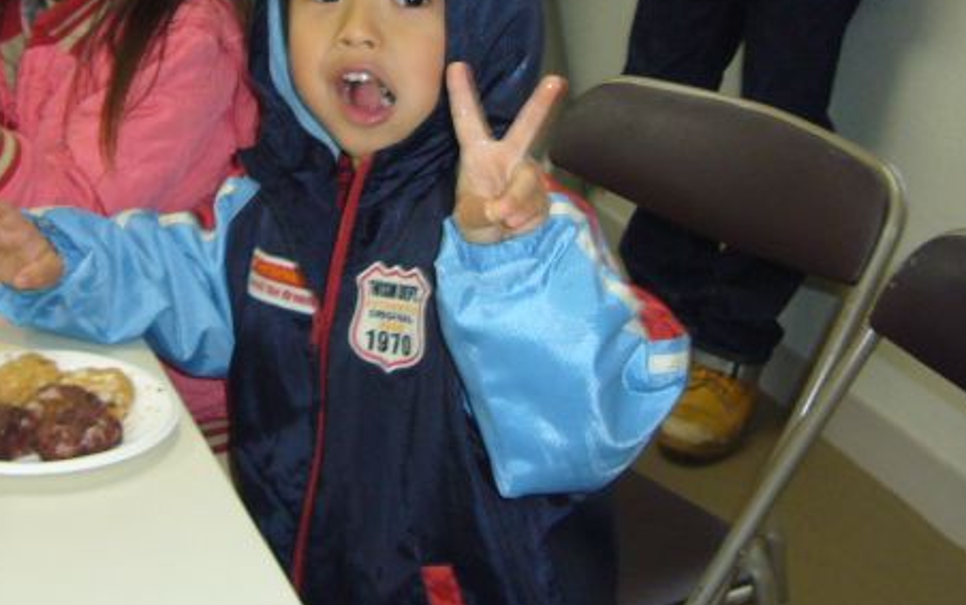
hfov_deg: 29.6
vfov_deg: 18.7
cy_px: 139
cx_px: 329
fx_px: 1817
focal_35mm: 69
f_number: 3
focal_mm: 5.4
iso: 100
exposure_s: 1/30
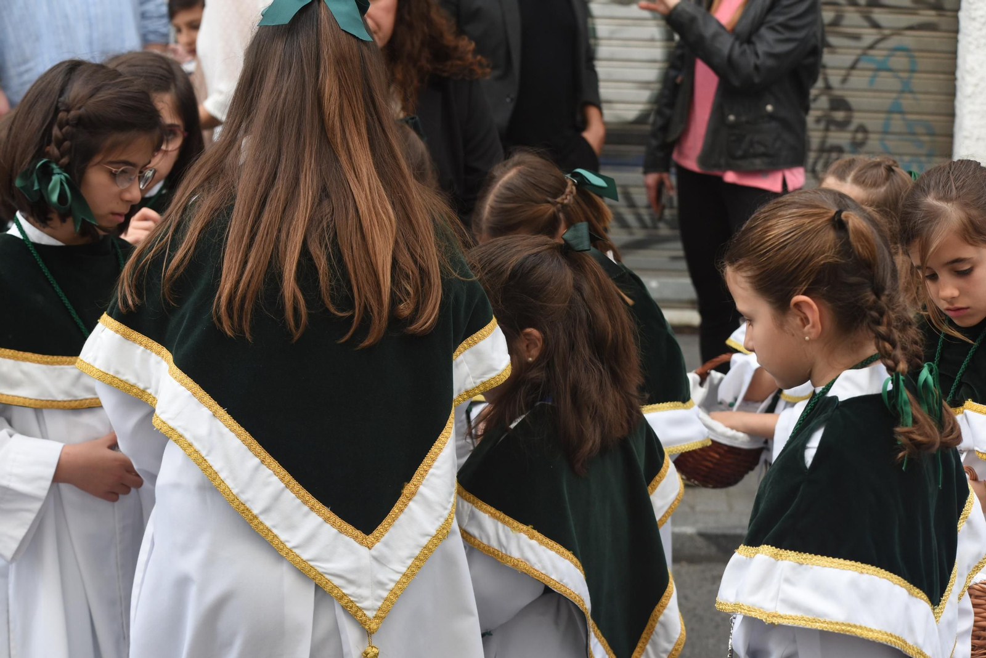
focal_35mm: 70
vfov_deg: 19.5
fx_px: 1918
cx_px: 493
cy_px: 329
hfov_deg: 28.8
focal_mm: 70
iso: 1100
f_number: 5
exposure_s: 1/400
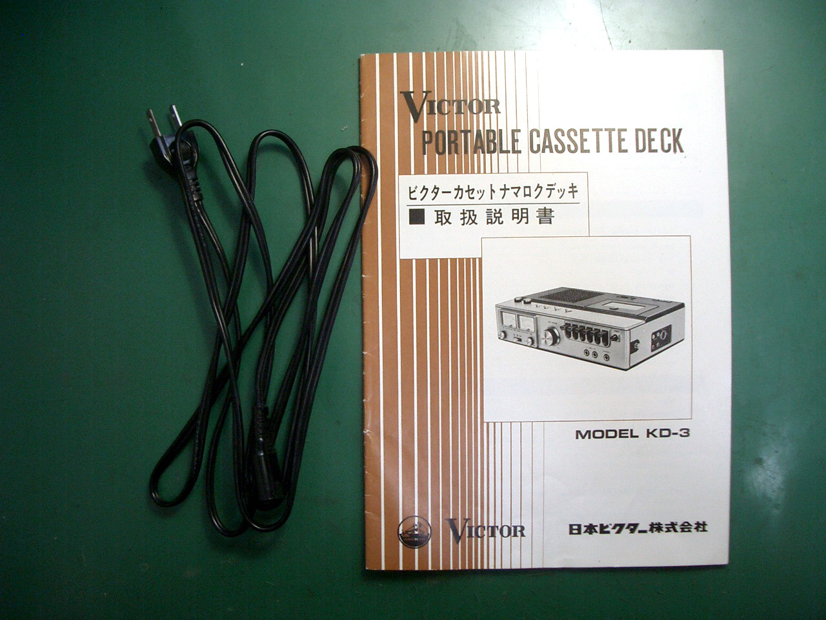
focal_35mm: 35
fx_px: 835
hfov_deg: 52.6
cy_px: 310
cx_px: 413
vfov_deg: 40.7
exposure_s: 1/50
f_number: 2.6
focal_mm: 5.8
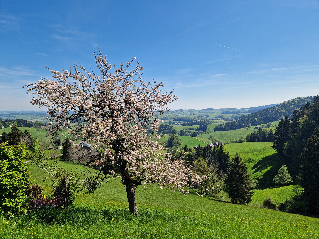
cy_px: 120
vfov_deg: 58.9
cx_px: 160
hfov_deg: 73.9
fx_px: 212
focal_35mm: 23
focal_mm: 5.4
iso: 50
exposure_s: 1/2528
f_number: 1.8
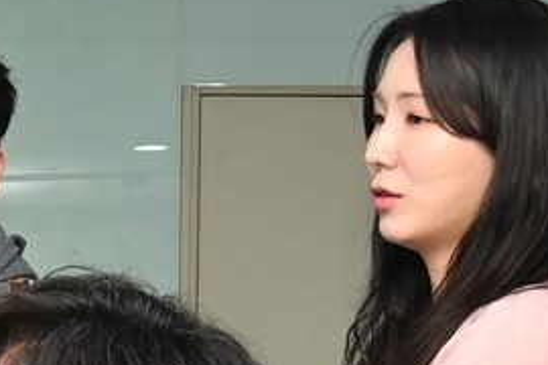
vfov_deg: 10.4
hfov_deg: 14.9
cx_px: -268
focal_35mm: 128
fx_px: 1948
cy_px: 523
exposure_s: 1/60
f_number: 6.3
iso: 1250
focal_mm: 24
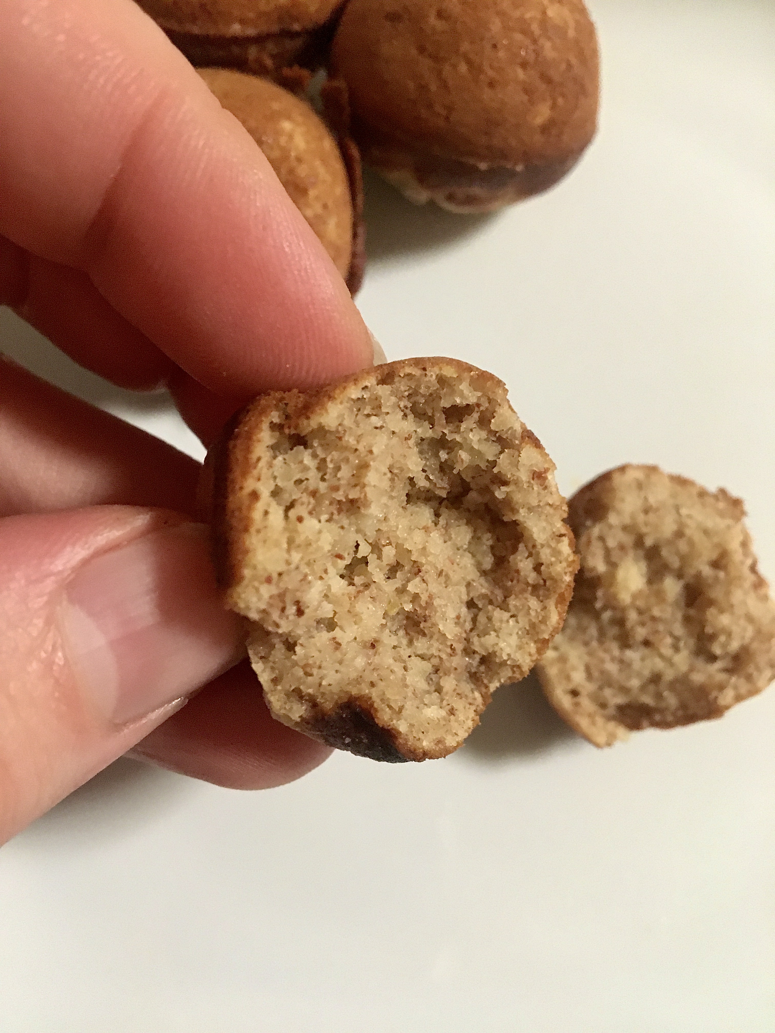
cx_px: 388
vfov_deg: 61.7
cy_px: 516
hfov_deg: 48.2
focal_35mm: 29
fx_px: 866
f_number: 2.2
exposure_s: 1/17
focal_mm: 4.15
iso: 320
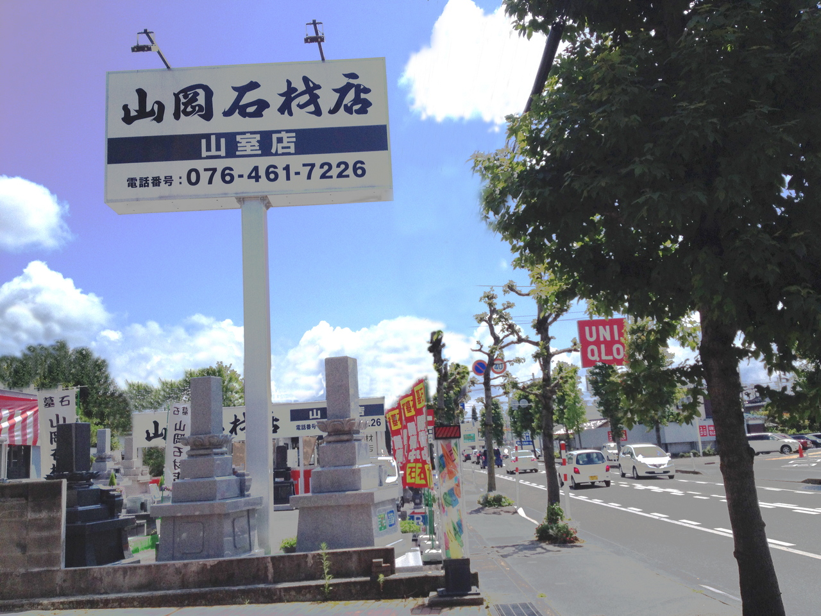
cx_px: 410
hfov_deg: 52.6
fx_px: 830
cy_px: 308
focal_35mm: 35
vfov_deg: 40.7
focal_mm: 4.28
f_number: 2.4
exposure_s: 1/2304
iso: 50
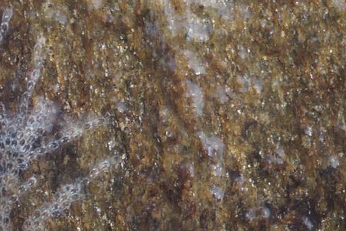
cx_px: 364
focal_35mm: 199
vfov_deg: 6.9
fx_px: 1914
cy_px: 203
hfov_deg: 10.2
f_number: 4
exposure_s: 1/160
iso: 160
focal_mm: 50
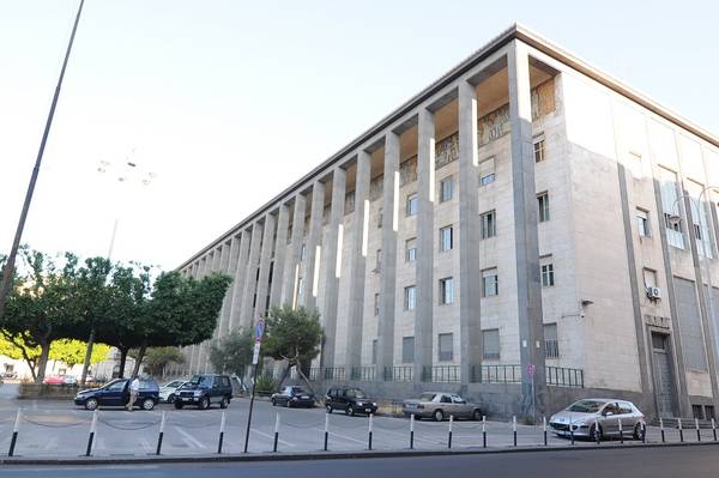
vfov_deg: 53.1
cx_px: 360
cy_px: 239
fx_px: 479
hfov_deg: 73.8
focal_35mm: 24
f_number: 5.6
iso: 200
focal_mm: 16
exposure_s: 1/125
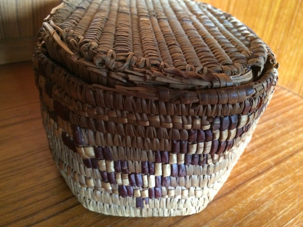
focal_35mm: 31
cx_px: 150
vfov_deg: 45.4
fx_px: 271
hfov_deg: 58.4
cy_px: 113
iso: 320
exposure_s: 1/30
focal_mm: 4.12
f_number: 2.2
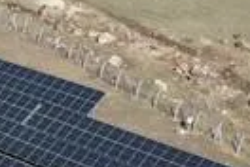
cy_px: 52
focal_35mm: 159
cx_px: -434
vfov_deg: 8.6
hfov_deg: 10.3
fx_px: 1104
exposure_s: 1/640
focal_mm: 10.26
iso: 100
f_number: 5
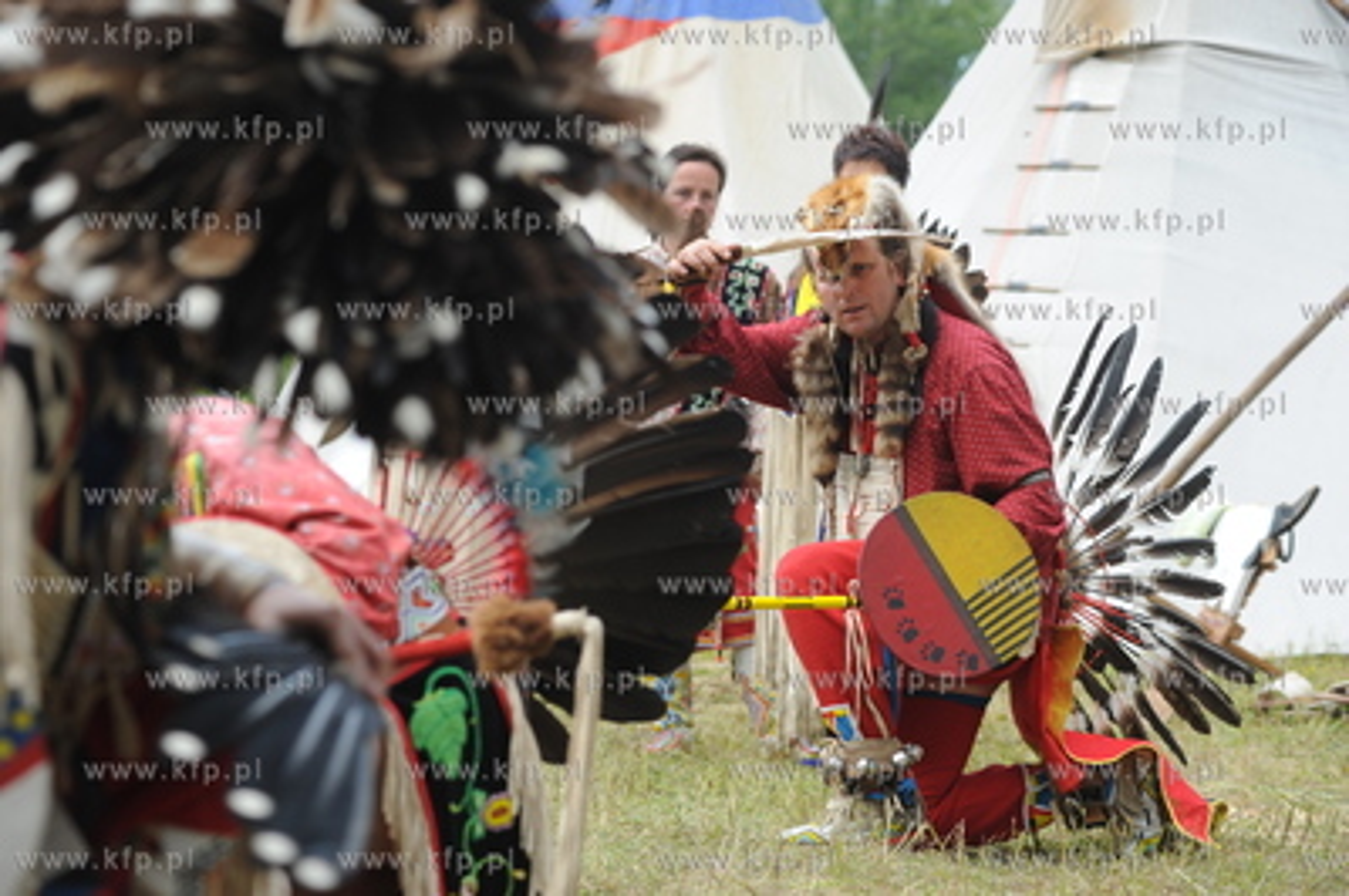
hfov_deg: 18.3
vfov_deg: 12.2
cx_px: 674
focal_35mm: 112
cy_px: 448
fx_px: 4193
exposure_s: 1/160
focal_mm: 112
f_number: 5.6
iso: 200
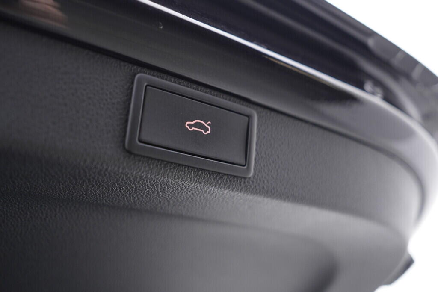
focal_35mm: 36
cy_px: 146
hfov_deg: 53.1
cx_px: 219
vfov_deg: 36.9
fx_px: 438
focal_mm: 24
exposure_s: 1/40
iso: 200
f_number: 2.8
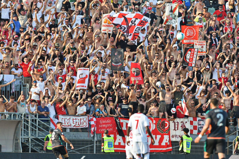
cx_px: 120
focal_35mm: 450
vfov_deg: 3.1
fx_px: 2987
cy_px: 80
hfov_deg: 4.6
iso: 400
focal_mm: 300
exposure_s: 1/1600
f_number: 4
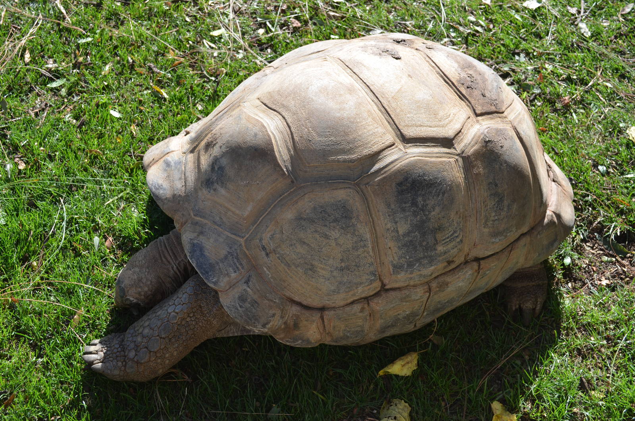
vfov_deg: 29.7
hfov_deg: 43.7
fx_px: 792
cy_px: 210
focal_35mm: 45
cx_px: 318
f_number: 7.1
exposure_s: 1/200
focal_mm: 30
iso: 200
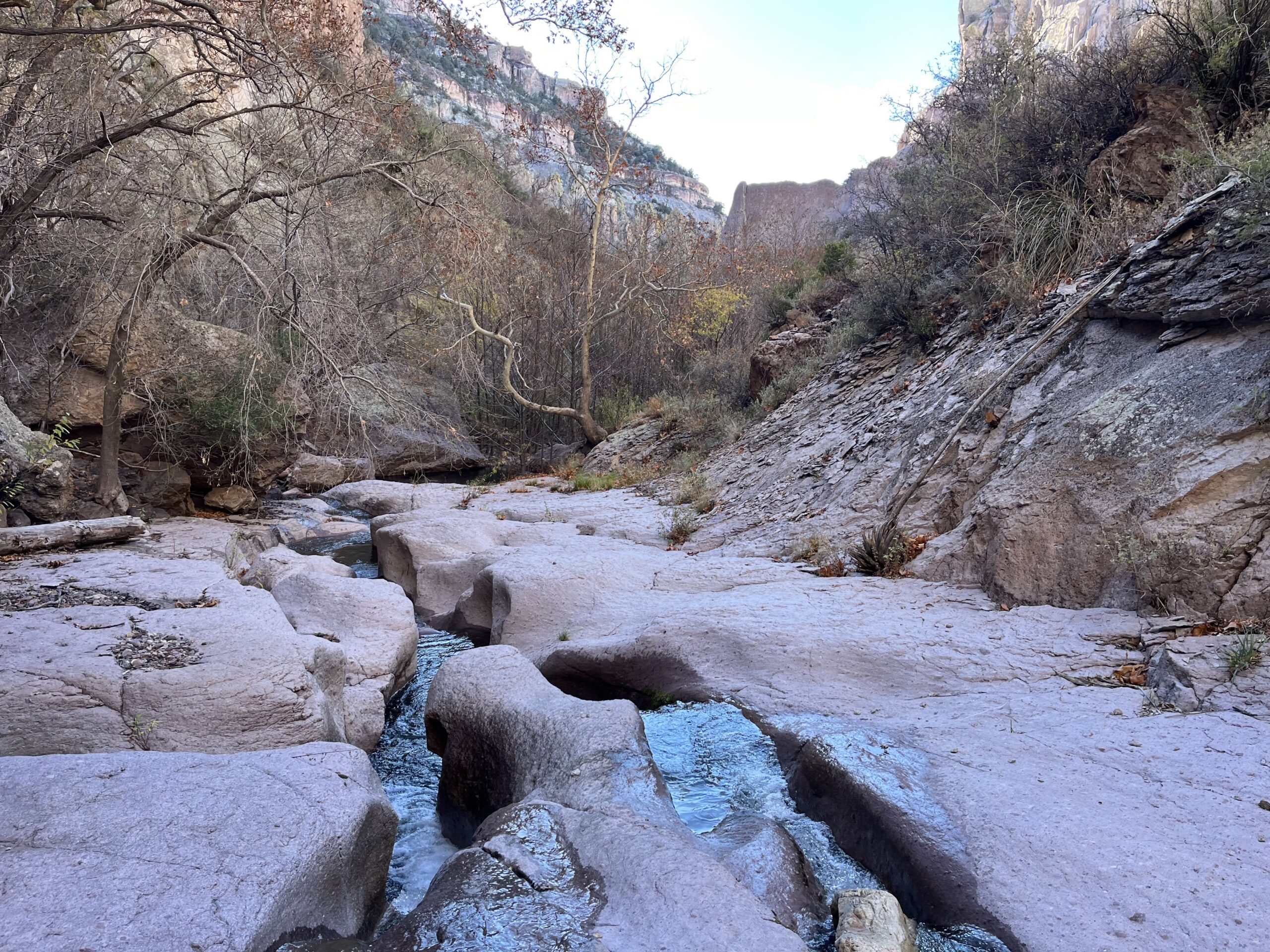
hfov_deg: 67.3
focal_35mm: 26
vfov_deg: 53.1
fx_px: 954
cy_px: 476
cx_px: 635
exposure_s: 1/190
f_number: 1.6
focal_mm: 5.1
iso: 50
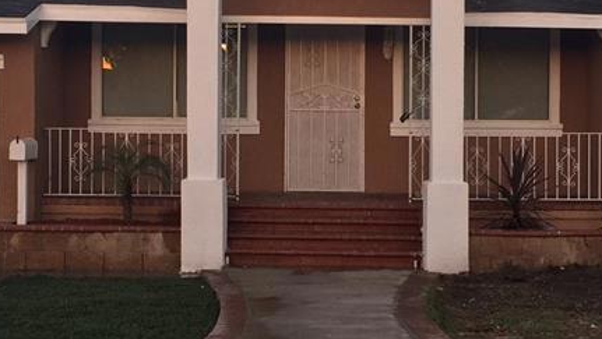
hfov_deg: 28.2
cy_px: 141
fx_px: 1198
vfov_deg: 16.1
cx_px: 320
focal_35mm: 75
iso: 32
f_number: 2.2
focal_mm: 4.15
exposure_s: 1/197
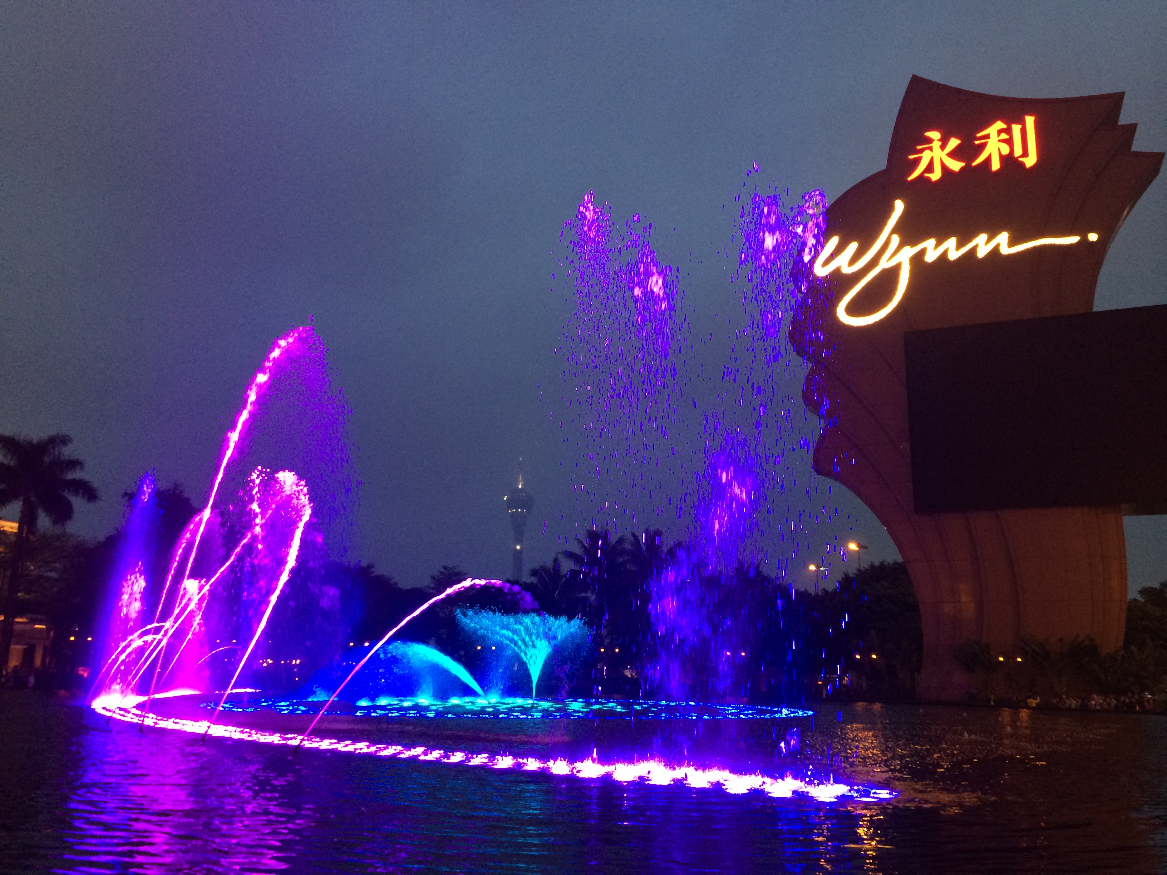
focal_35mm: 30
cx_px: 584
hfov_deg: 60.0
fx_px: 1011
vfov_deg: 46.8
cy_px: 438
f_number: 2.2
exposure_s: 1/30
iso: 125
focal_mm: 4.12
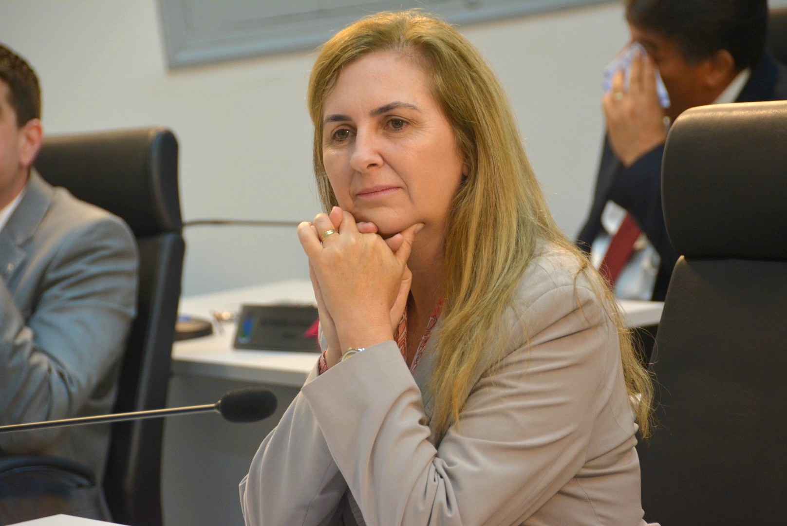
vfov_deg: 6.8
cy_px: 263
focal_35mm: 202
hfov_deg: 10.2
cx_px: 394
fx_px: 4430
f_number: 5.6
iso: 1100
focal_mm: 135
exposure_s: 1/125
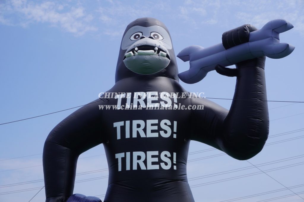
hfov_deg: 36.0
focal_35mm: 56
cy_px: 101
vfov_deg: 24.4
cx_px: 152
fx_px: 468
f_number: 11
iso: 100
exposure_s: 1/200
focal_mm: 37
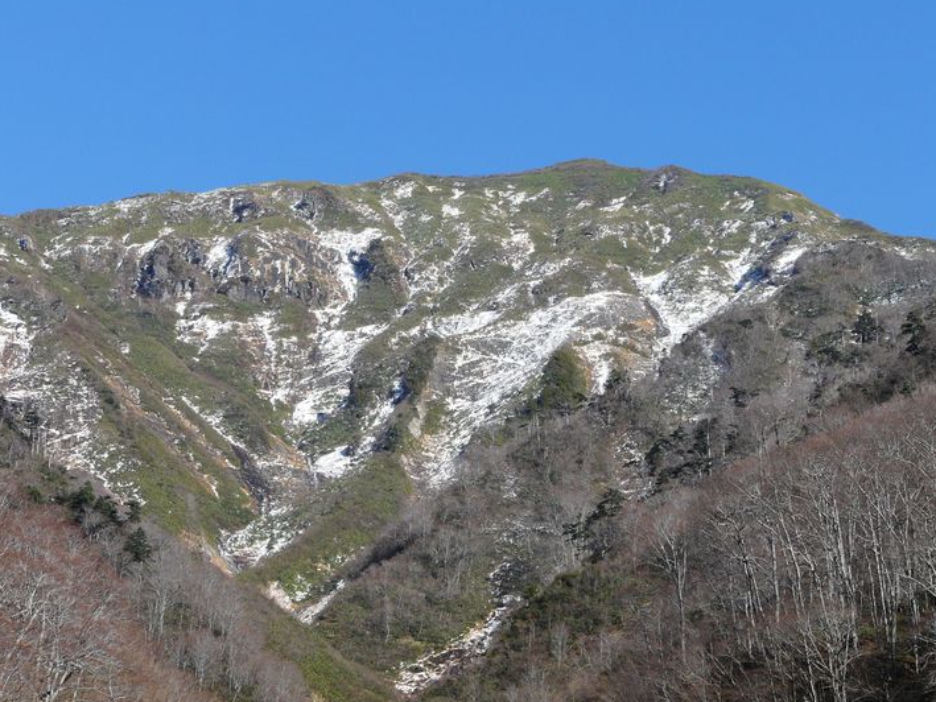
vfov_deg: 12.1
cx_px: 417
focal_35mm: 123
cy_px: 362
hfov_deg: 16.0
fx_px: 3326
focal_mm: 18
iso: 100
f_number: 5.6
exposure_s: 1/320
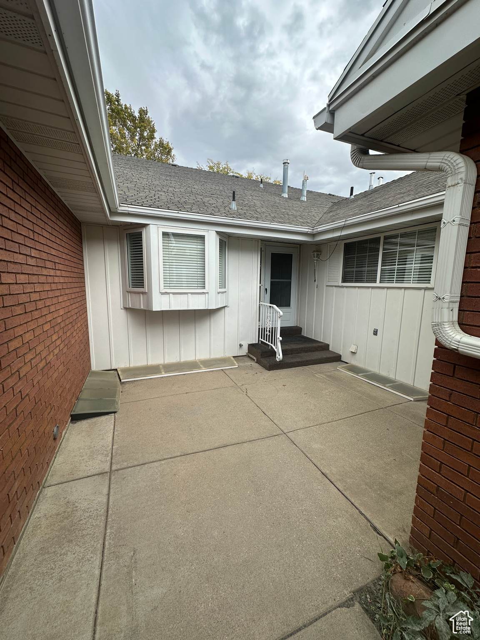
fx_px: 259
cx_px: 240
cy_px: 320
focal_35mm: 14
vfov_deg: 102.1
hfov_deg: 85.7
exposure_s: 1/997
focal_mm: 2.22
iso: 50
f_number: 2.2
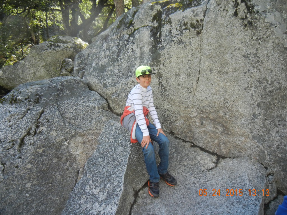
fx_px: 249
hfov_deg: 60.0
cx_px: 144
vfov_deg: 46.8
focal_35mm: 30
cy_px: 108
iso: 160
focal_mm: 5.4
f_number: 3.5
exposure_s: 1/168
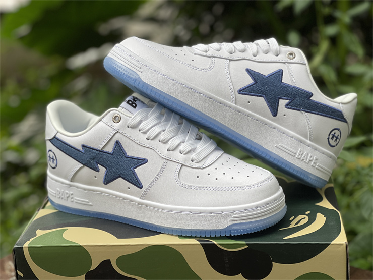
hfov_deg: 30.3
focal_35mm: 64
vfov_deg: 22.9
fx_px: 690
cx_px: 186
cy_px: 140
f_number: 2.2
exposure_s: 1/121
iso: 50
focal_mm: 7.5
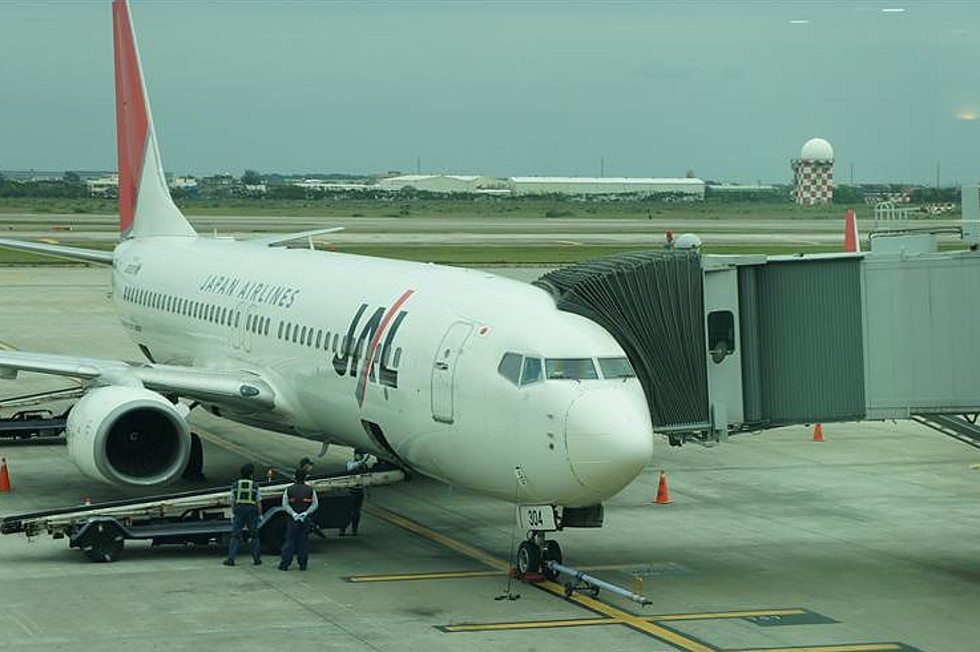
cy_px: 350
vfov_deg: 15.3
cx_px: 473
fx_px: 2421
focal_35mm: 89
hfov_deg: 22.9
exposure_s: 1/100
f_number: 5.6
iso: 250
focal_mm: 55
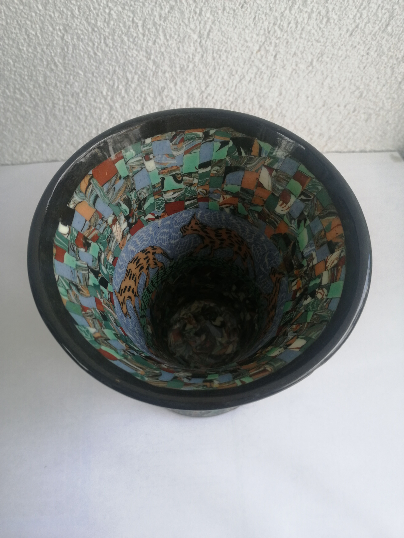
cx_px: 202
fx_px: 420
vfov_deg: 65.3
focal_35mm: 27
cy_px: 269
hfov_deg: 51.4
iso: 50
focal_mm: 3.95
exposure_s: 1/111
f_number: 1.8
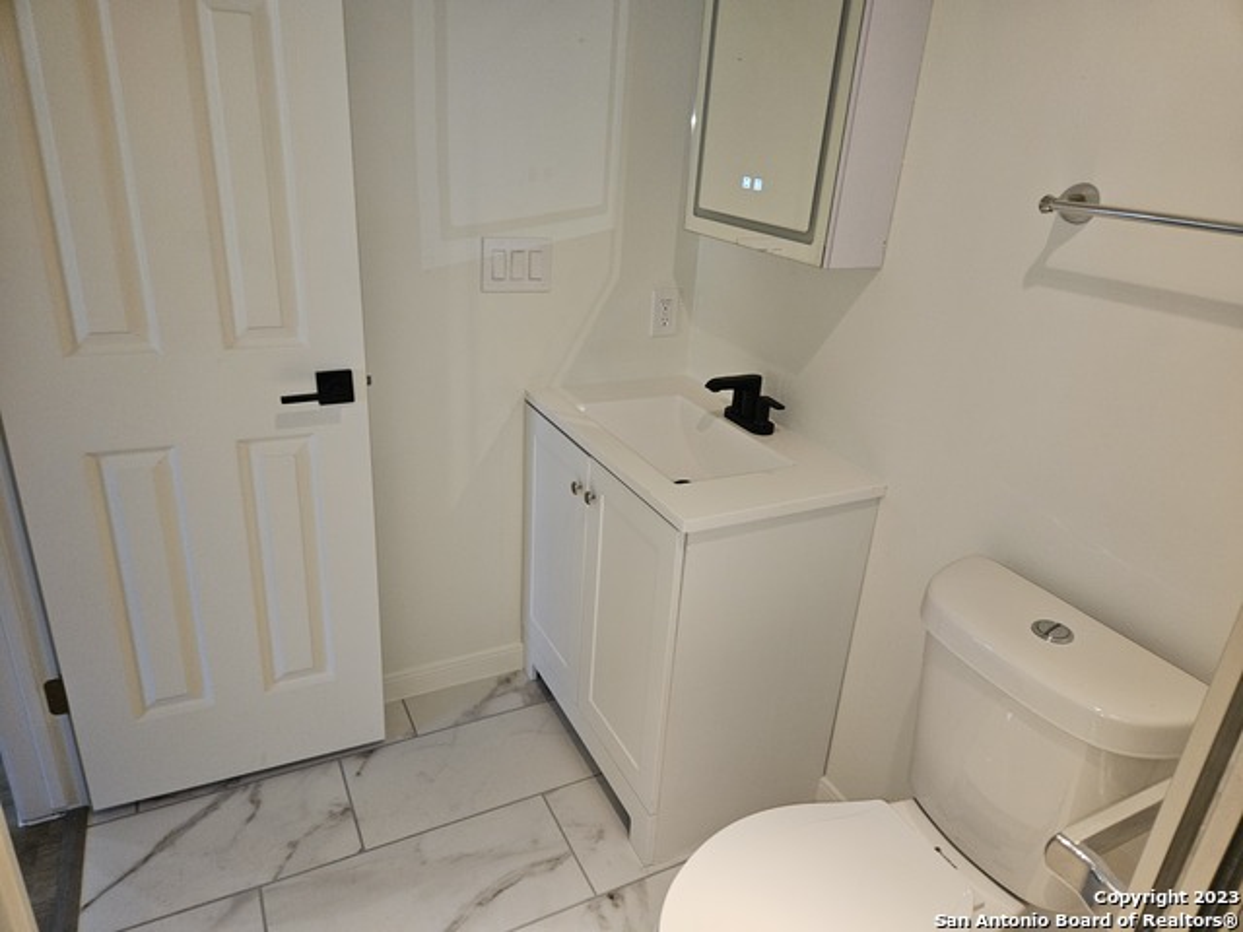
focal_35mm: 23
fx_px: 826
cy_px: 466
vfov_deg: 58.9
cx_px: 622
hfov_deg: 73.9
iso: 80
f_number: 1.8
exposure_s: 1/60
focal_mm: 5.4
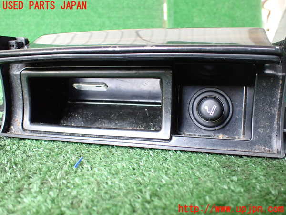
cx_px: 143
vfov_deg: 46.8
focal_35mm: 30
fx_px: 248
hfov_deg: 60.0
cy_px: 108
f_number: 2.3
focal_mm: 5.4
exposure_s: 1/125
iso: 800
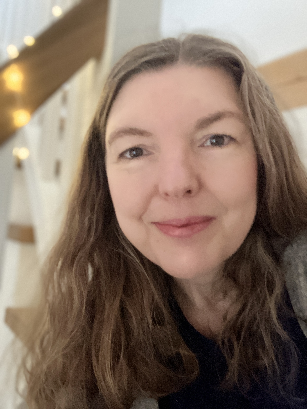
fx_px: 378
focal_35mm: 32
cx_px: 154
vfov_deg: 56.8
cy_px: 204
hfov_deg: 44.2
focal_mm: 2.87
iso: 1000
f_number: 2.2
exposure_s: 1/15
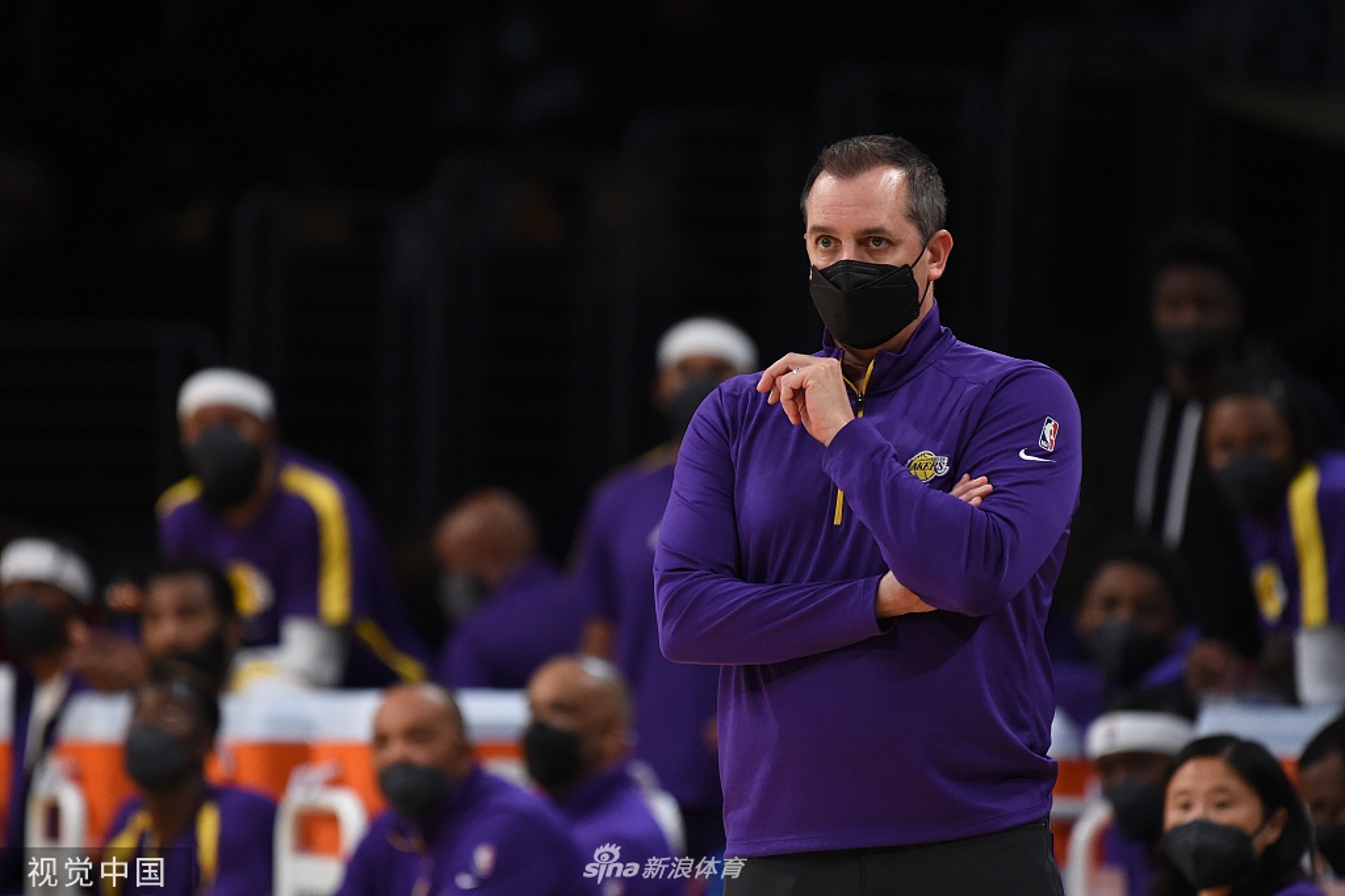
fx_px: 16806
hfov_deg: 4.6
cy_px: 448
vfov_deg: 3.1
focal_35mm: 450
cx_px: 672
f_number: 5.6
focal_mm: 450
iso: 6400
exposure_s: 1/640
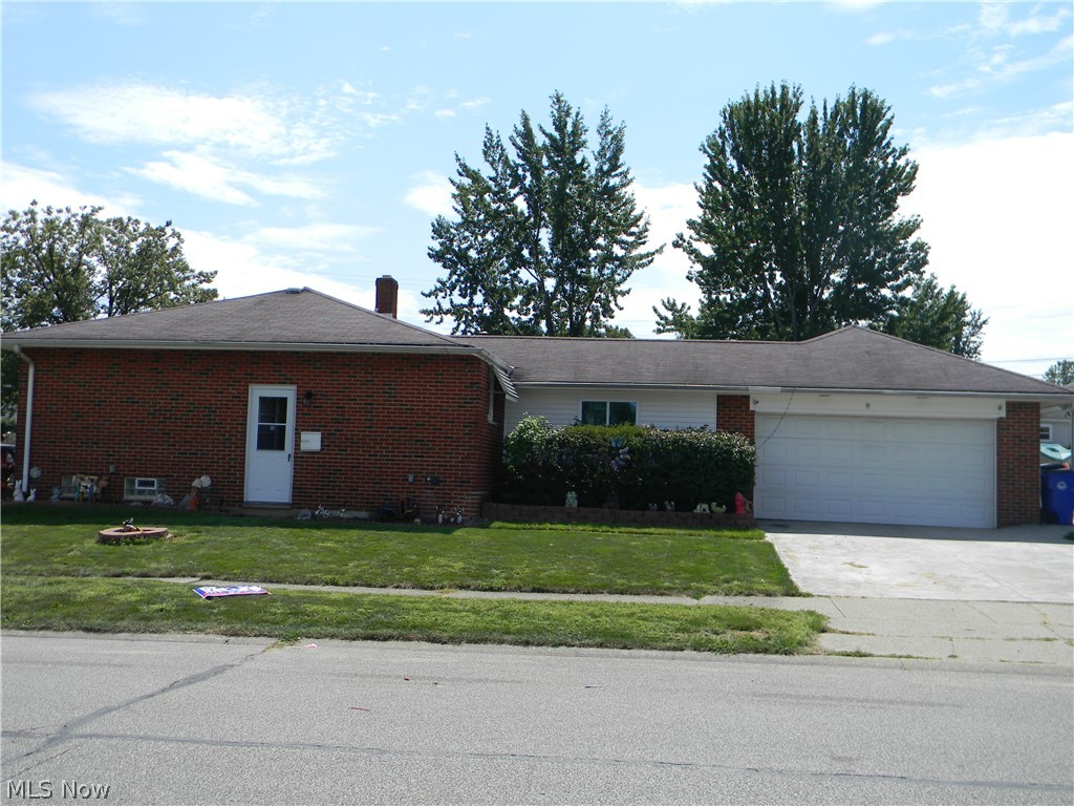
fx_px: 1117
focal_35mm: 36
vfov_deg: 39.7
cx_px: 537
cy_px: 403
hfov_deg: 51.4
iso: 80
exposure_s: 1/222
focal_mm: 6.4
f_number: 7.4
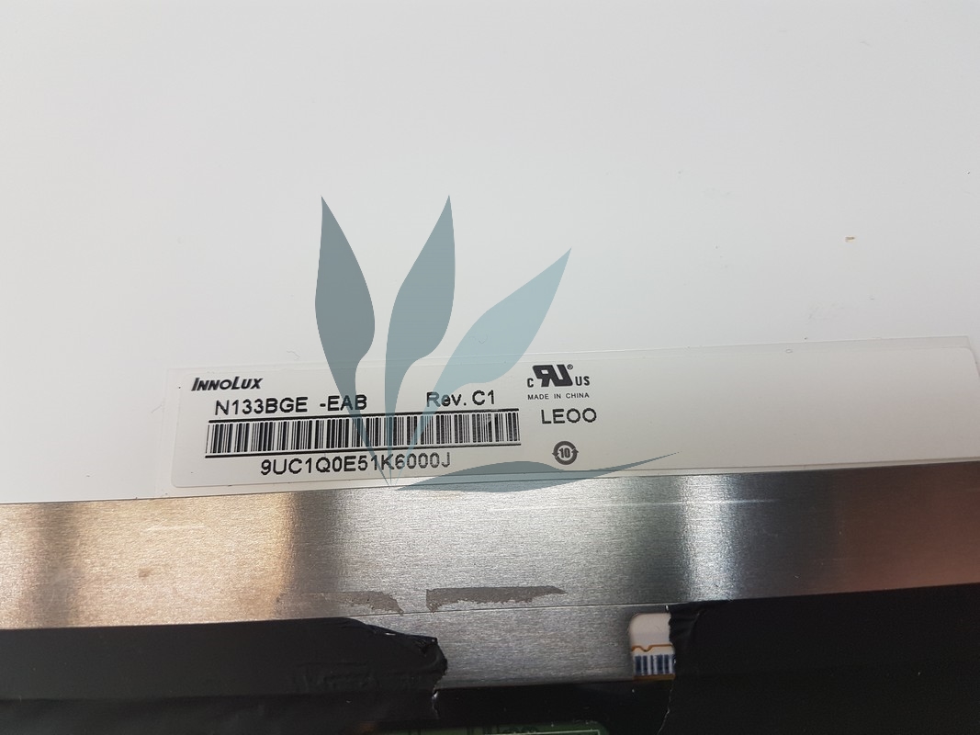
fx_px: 736
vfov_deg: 53.1
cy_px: 368
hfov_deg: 67.3
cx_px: 490
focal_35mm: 26
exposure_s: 1/109
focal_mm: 4.2
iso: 40
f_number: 1.7
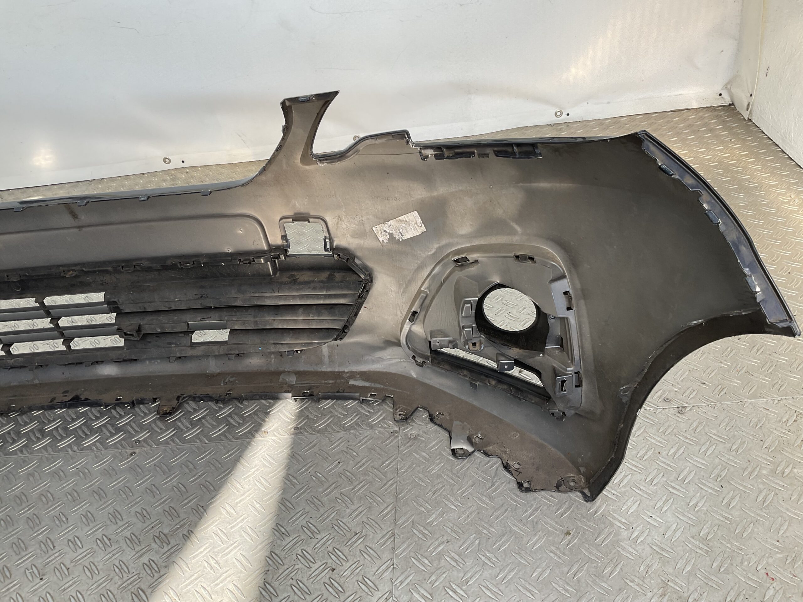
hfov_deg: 61.7
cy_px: 301
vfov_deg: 48.2
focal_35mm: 29
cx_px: 402
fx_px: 673
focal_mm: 3
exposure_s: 1/127
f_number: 1.8
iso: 16
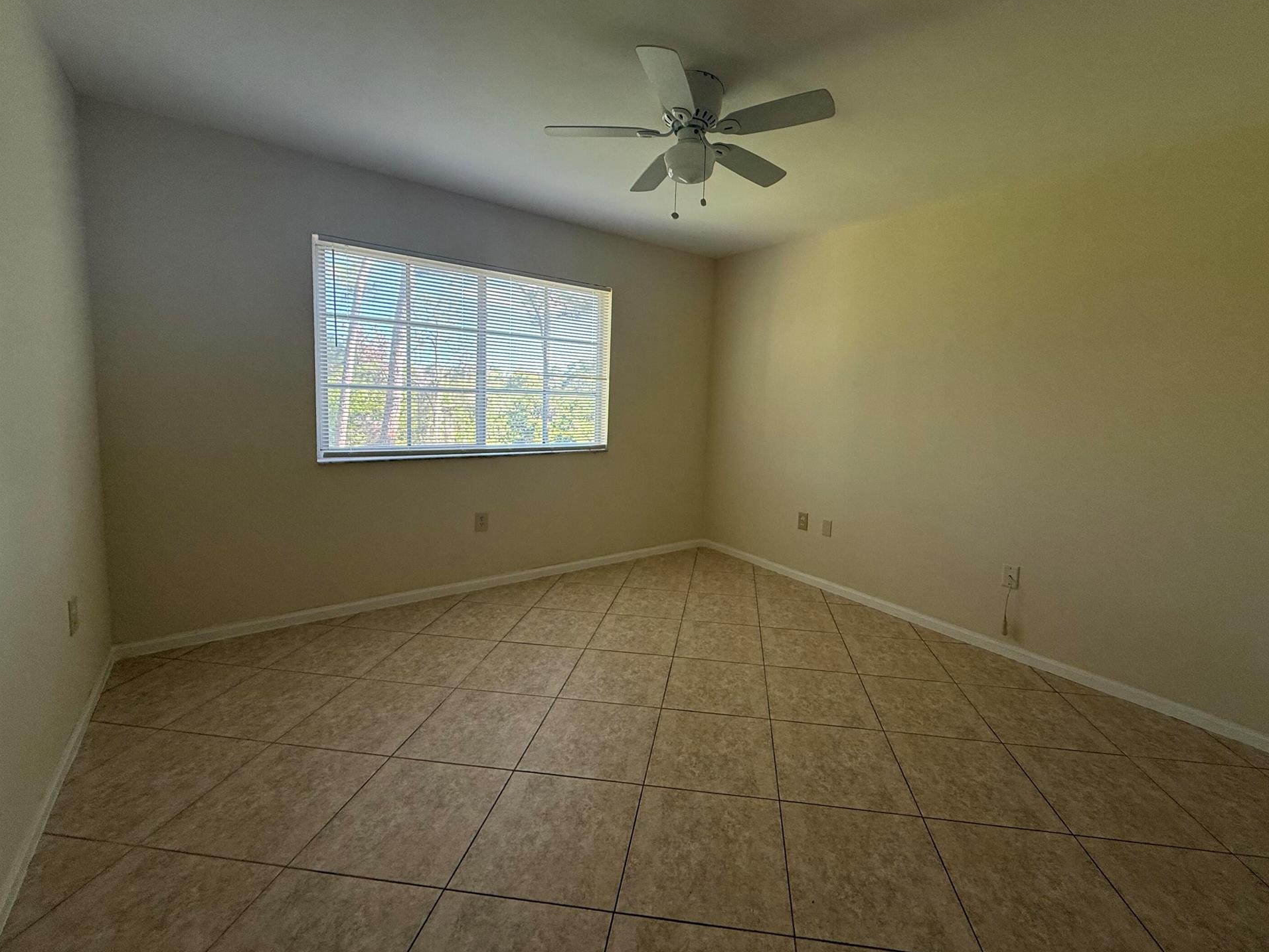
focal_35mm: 15
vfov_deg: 81.7
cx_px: 679
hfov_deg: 98.0
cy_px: 447
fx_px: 550
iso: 100
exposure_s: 1/99
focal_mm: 2.22
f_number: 2.2
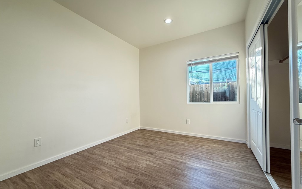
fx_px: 123
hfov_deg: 101.5
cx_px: 151
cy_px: 98
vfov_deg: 74.8
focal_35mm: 15
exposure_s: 1/120
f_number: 2.2
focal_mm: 2.22
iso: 160
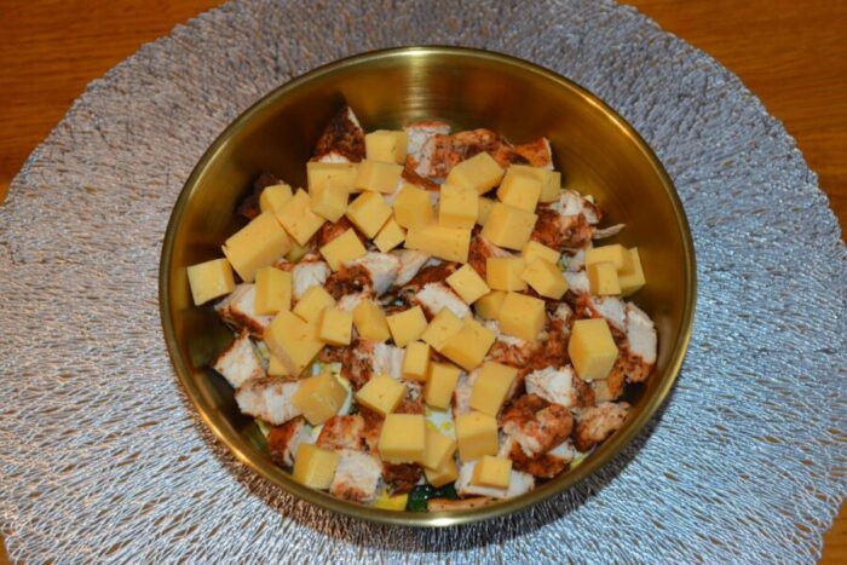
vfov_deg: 25.1
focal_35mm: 54
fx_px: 1271
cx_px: 424
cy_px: 282
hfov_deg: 36.9
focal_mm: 36
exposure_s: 1/60
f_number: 5
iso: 900
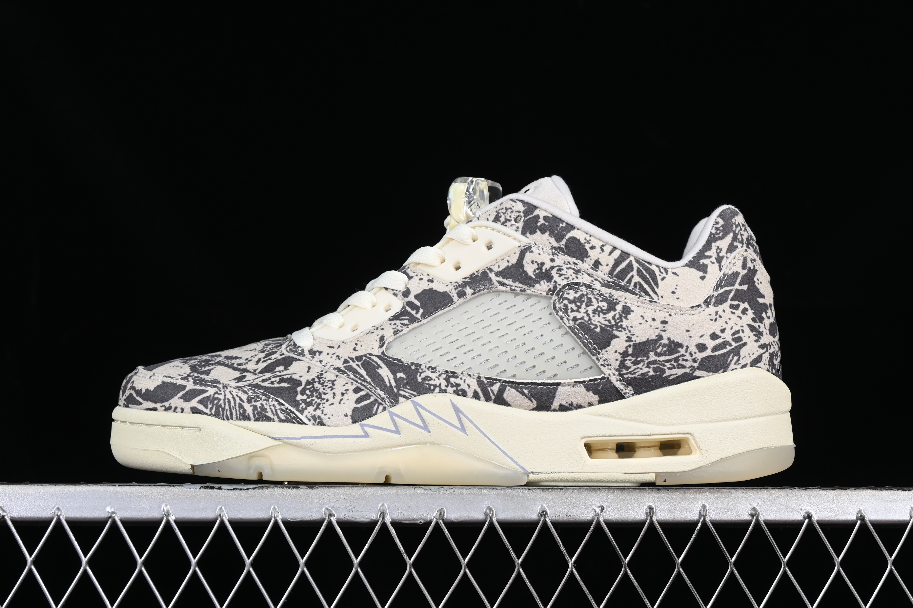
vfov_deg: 18.2
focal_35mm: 75
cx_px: 456
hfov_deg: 27.0
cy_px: 304
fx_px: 1902
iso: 160
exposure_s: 1/80
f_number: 8
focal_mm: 50
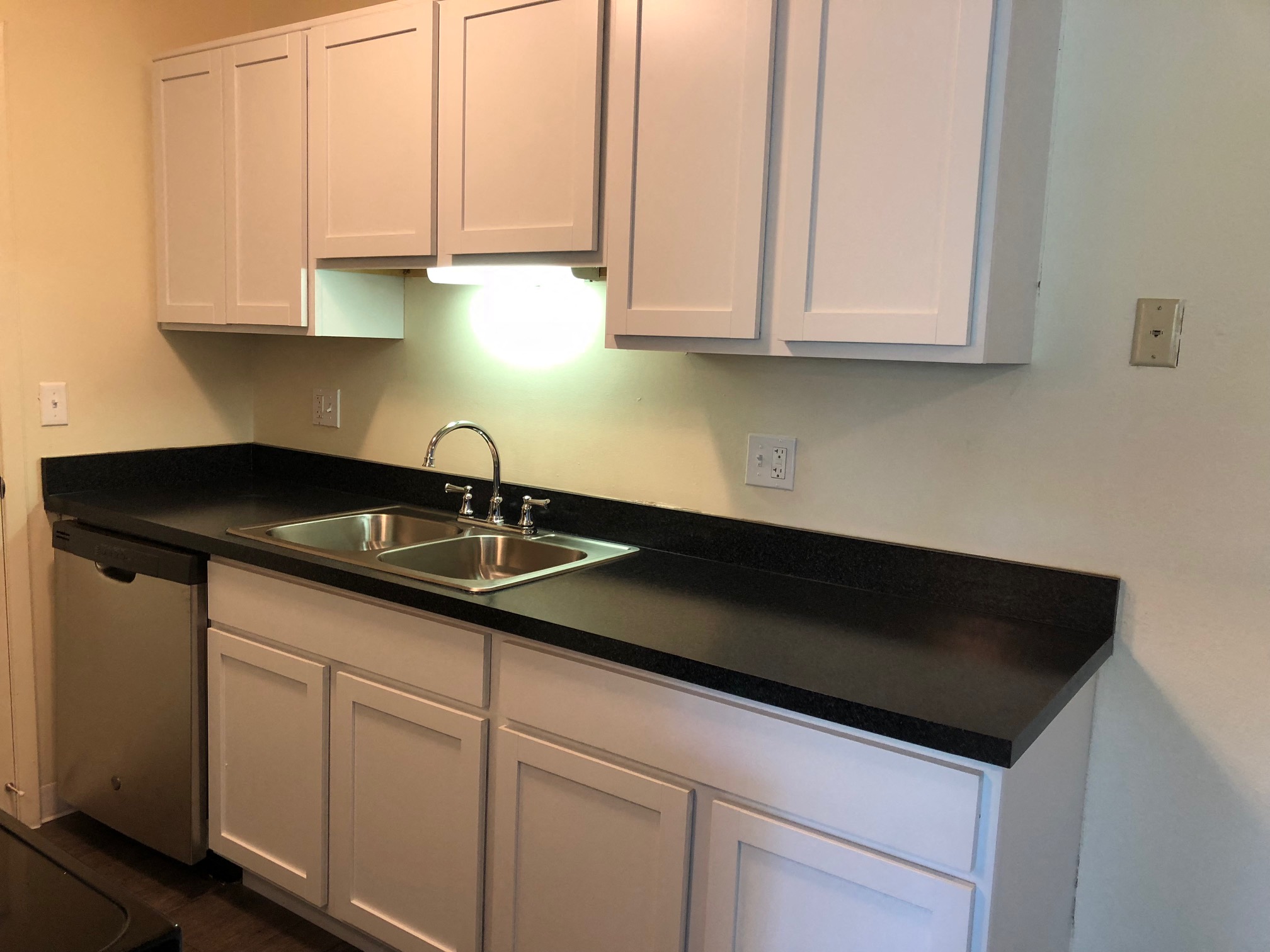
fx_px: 1027
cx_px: 635
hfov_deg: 63.4
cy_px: 476
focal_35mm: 28
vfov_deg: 49.7
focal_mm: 3.99
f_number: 1.8
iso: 40
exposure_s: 1/20
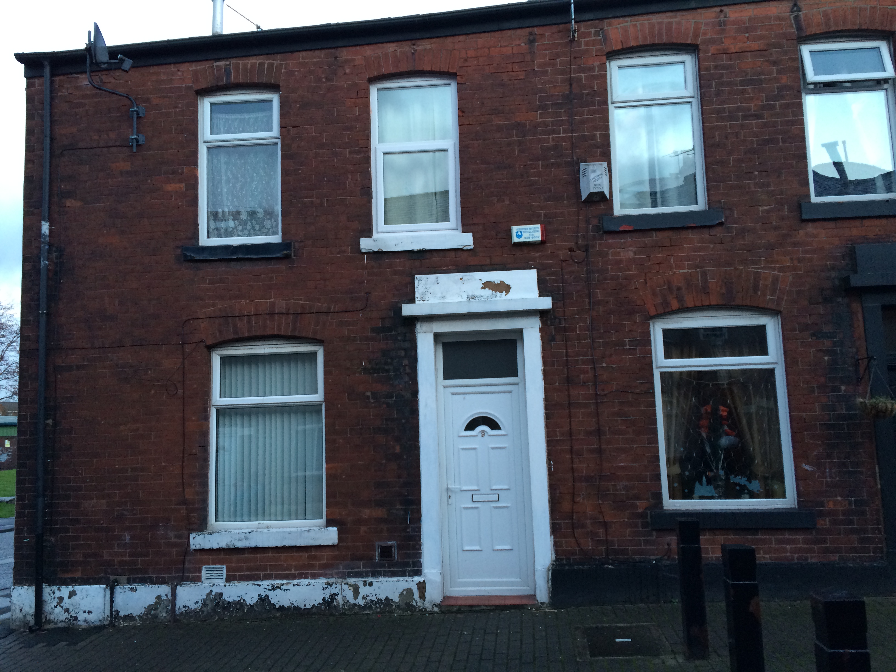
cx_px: 448
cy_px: 336
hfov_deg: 61.7
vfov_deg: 48.2
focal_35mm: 29
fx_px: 751
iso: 100
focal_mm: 4.15
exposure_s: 1/30
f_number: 2.2
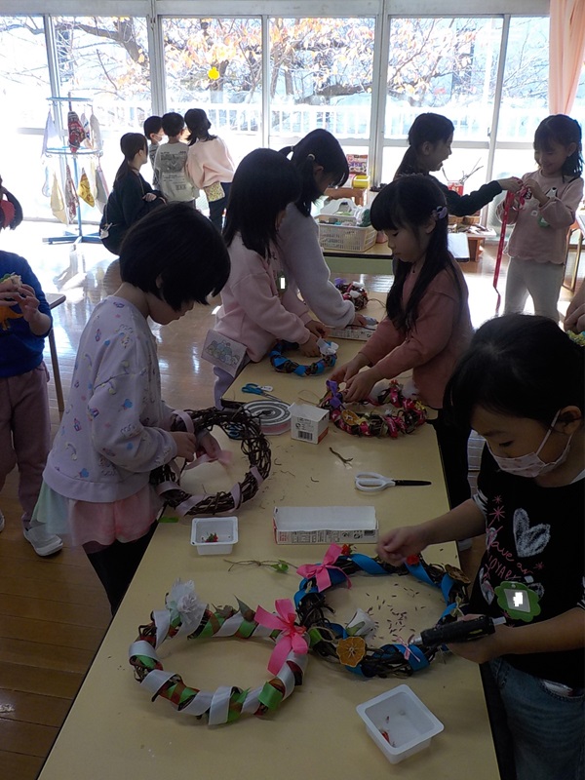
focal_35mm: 30
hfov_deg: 46.8
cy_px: 390
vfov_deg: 60.0
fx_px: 676
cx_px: 292
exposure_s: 1/60
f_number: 3.3
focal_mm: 4.1
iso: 125
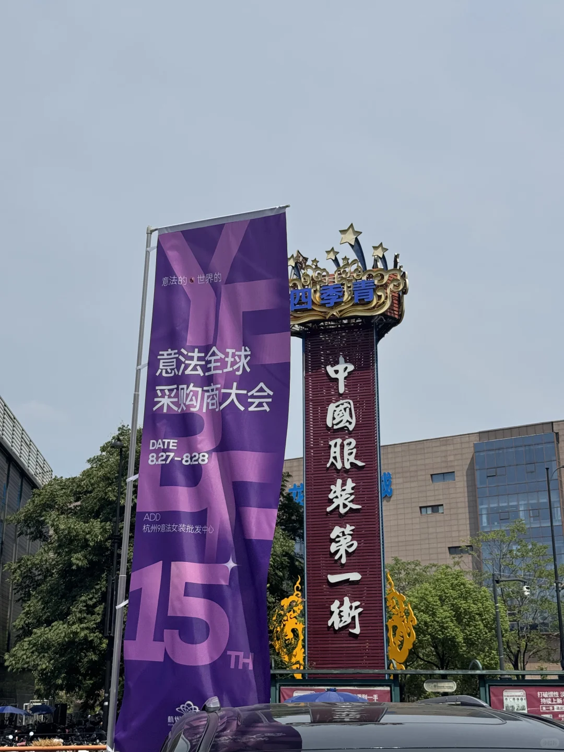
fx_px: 1043
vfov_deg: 39.7
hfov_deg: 30.3
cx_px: 282
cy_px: 376
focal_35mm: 48
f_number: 1.78
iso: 64
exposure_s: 1/7937
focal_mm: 6.76
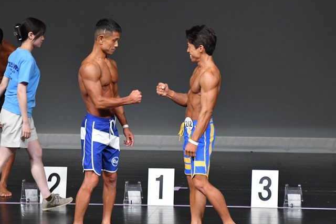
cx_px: 161
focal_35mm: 418
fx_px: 3899
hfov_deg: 4.9
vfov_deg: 3.3
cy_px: 129
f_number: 5.6
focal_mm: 230
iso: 4000
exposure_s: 1/400
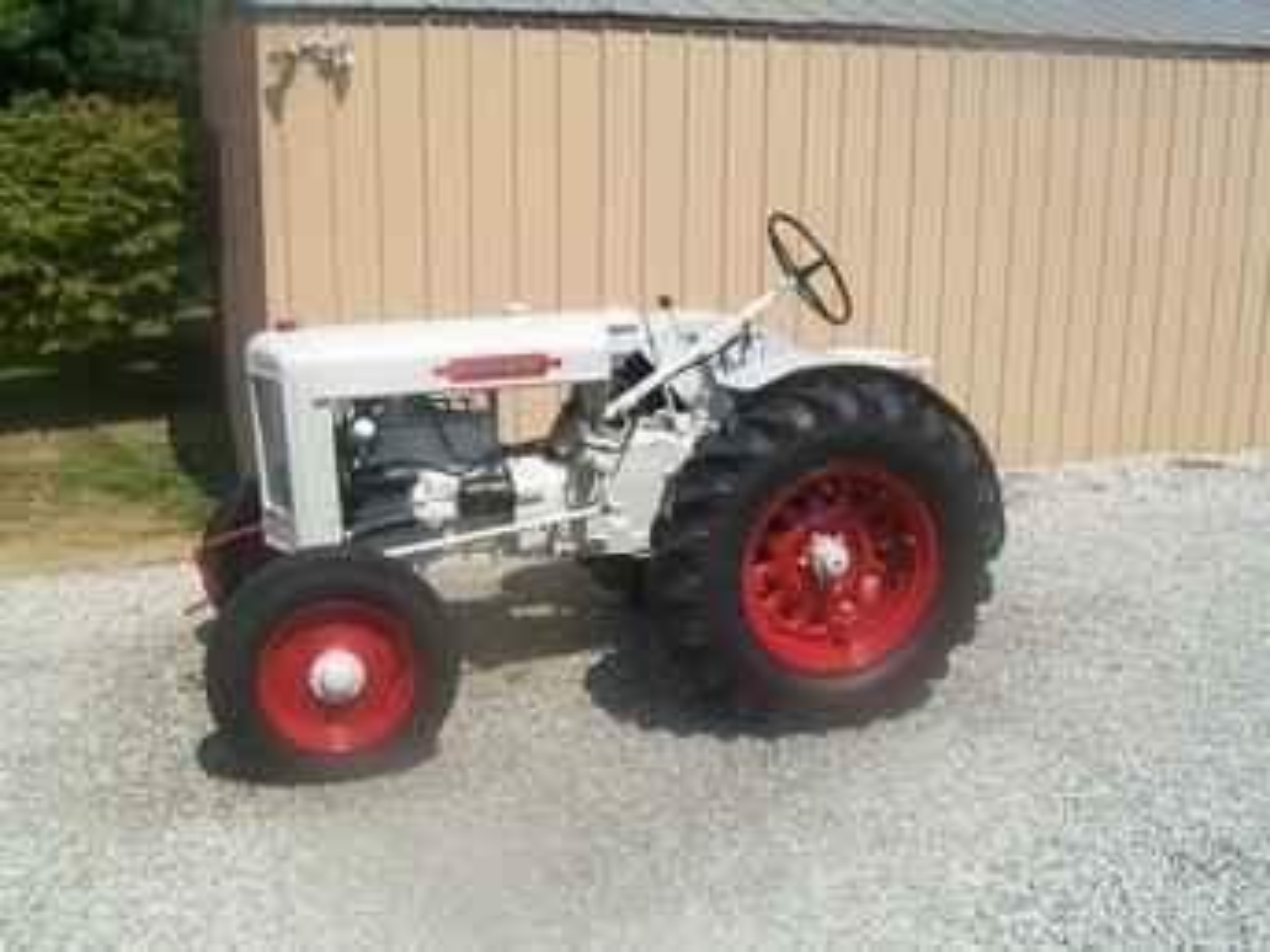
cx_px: 635
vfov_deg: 41.8
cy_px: 476
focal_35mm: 34
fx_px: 1247
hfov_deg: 54.0
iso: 64
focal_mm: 6.1
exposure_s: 1/500
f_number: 4.9
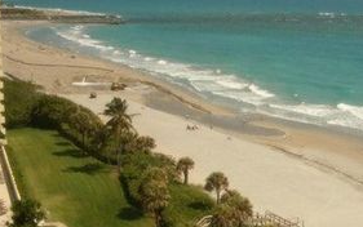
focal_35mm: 66
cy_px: 77
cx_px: 298
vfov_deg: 19.7
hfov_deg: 30.2
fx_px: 653
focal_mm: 5.8
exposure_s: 1/2000
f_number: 4.3
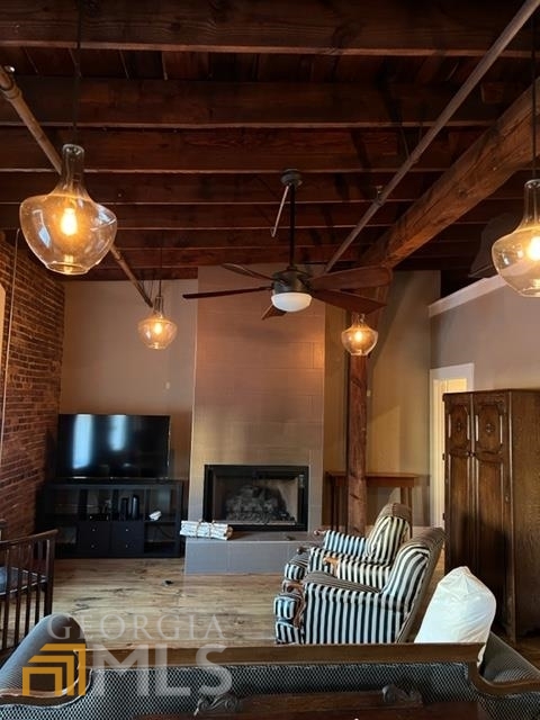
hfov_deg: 53.1
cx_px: 270
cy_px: 360
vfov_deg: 67.3
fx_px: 541
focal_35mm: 26
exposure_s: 1/30
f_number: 1.5
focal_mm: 5.7
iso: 500
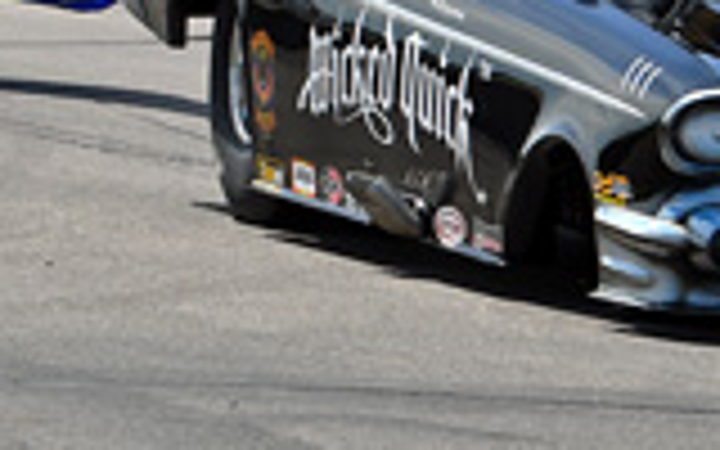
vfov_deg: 3.9
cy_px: -99
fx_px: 6534
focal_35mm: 333
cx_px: 500
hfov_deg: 6.3
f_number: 5.6
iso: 160
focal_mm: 70
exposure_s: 1/1250
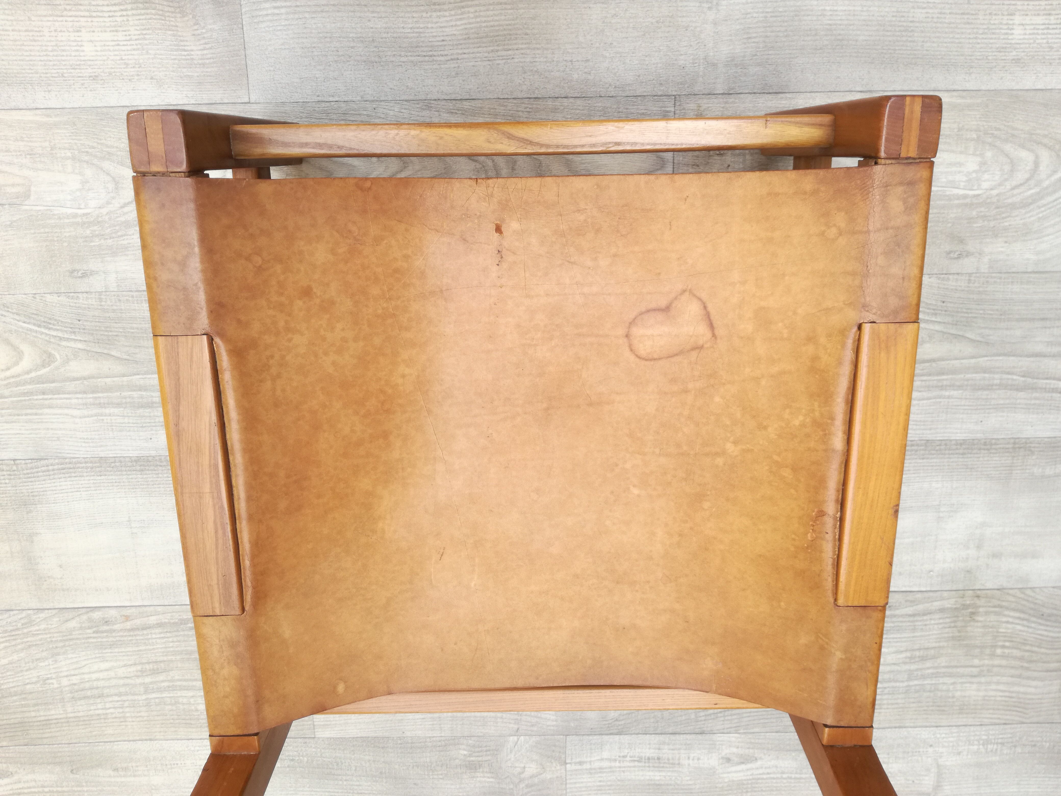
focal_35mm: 27
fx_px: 828
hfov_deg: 65.3
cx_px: 530
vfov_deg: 51.4
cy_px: 398
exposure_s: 1/306
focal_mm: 3.79
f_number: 2
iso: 50
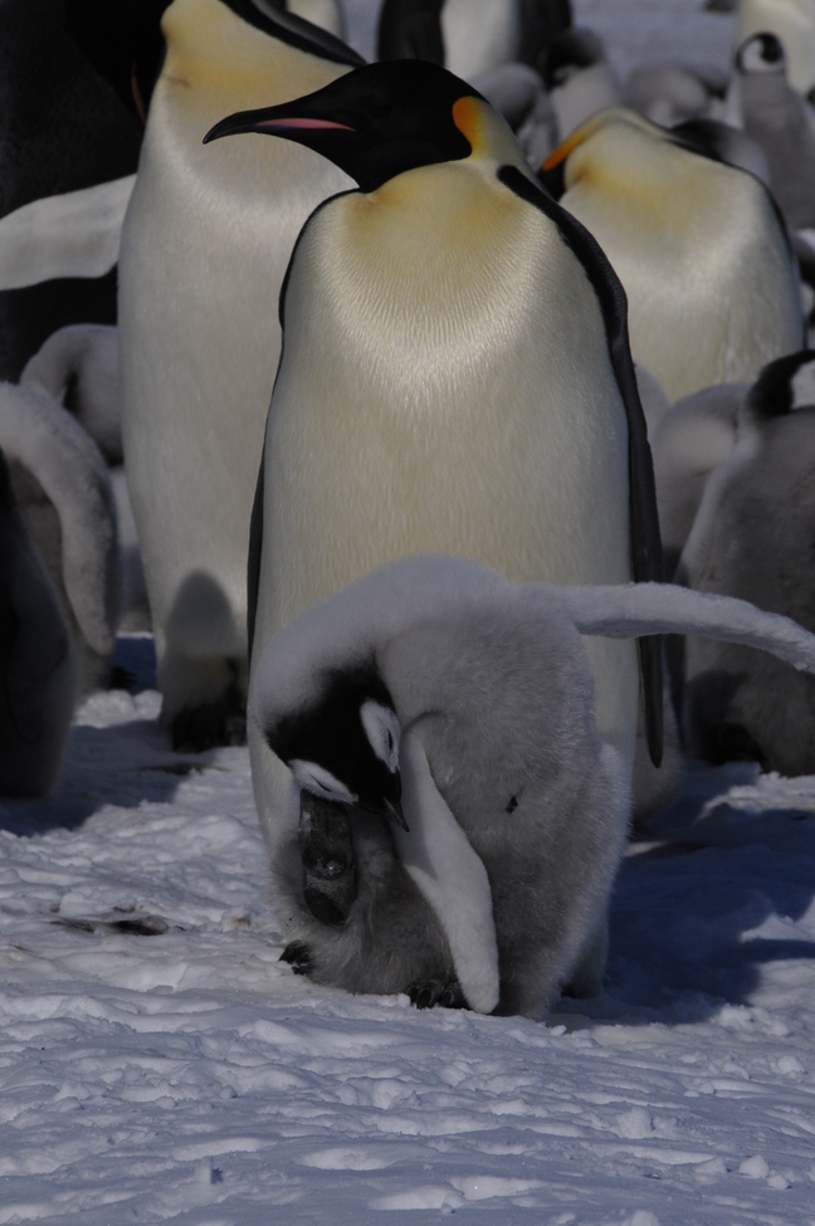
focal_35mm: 300
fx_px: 10208
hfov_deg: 4.6
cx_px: 408
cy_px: 613
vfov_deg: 6.9
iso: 400
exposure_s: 1/2500
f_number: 16
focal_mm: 200
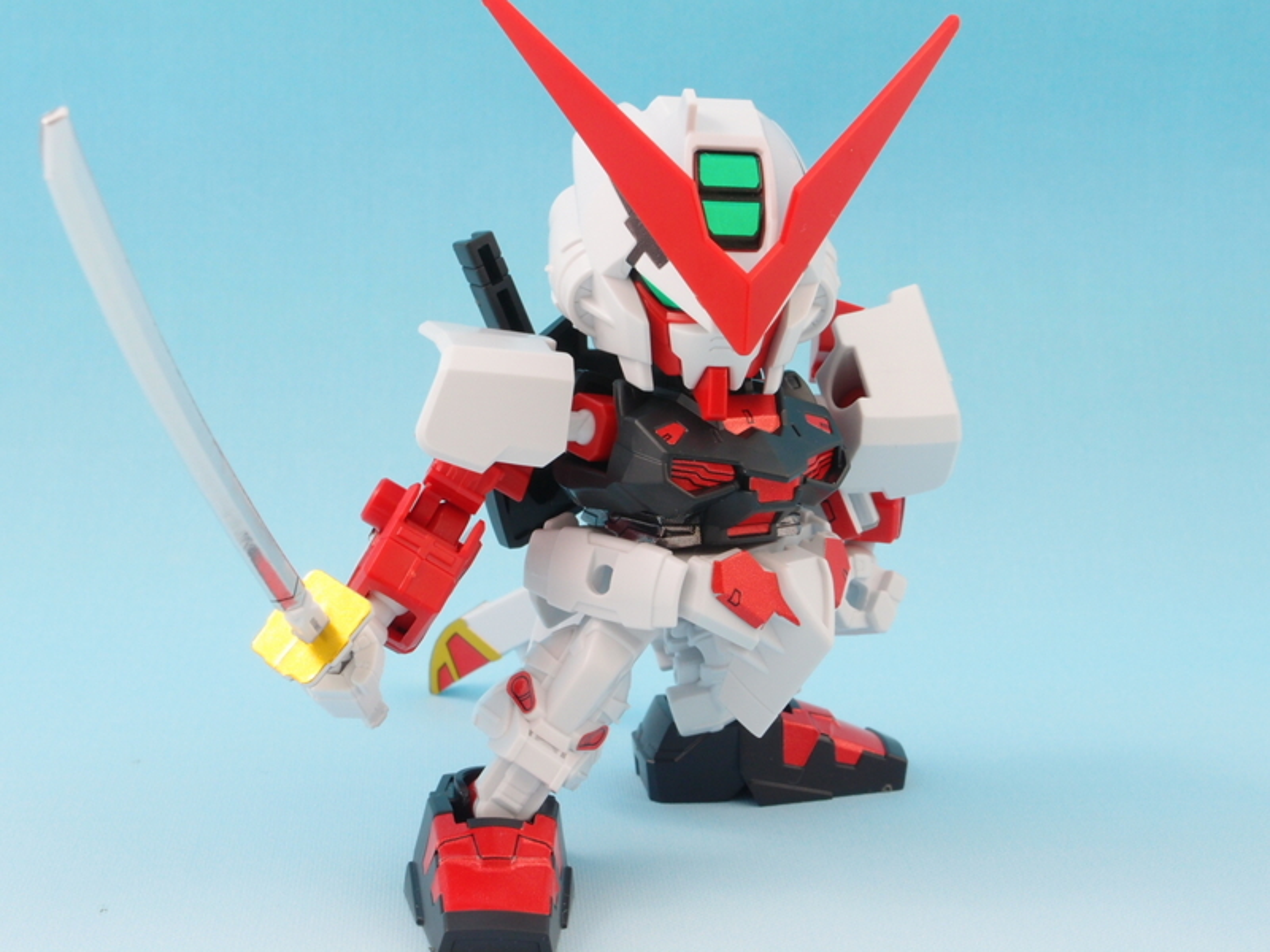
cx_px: 635
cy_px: 476
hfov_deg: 29.8
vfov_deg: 22.6
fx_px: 2385
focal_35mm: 65
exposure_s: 1/1.3
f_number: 8
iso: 100
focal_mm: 14.05
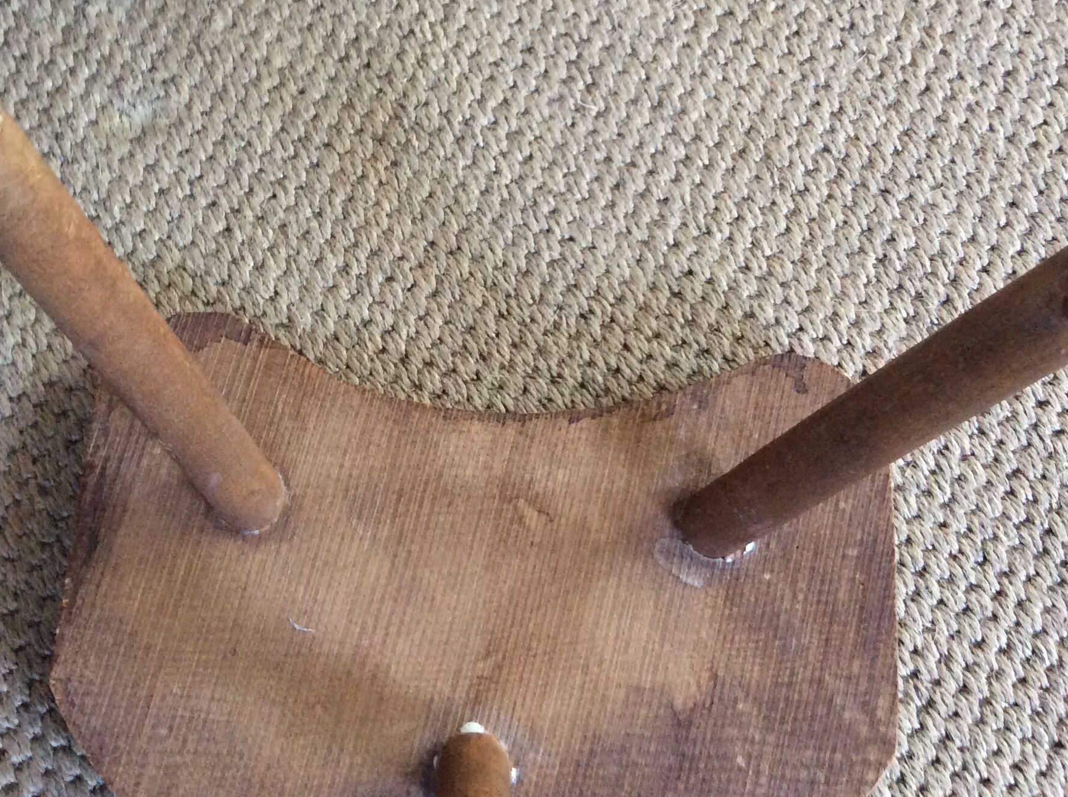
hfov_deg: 40.4
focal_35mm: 47
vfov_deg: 30.4
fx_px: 1448
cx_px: 453
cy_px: 226
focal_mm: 3.3
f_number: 2.4
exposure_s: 1/25
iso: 200
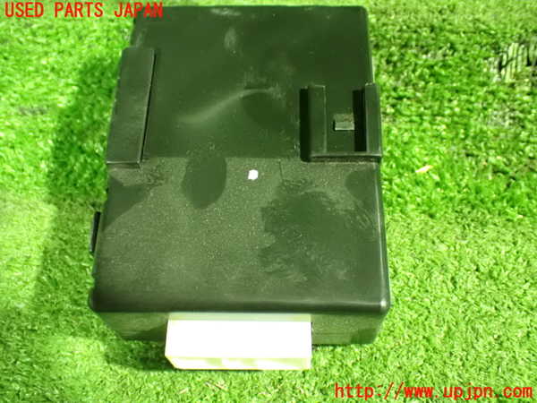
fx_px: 589
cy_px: 202
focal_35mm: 38
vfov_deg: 37.7
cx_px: 268
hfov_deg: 49.0
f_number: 2.7
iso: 1600
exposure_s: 1/13
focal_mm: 6.83
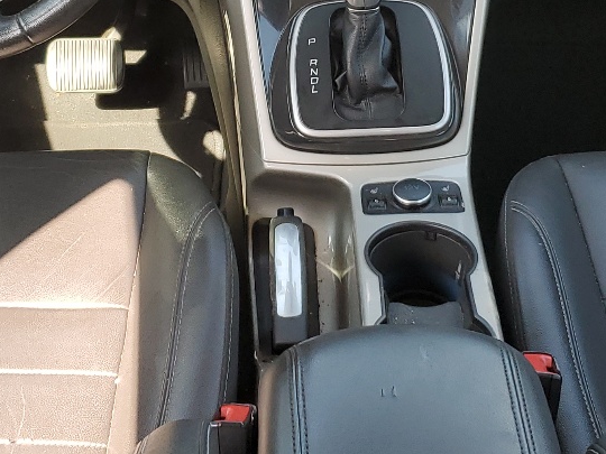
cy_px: 78
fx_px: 1348
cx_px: 321
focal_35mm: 77
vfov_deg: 18.9
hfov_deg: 25.3
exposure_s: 1/222
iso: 50
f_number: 1.5
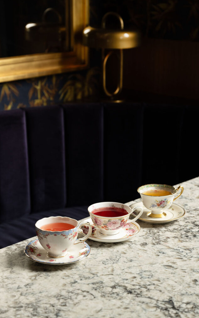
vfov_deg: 28.6
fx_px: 625
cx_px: 105
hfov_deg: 18.1
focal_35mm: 72
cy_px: 159
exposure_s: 1/125
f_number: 5
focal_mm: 70
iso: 320
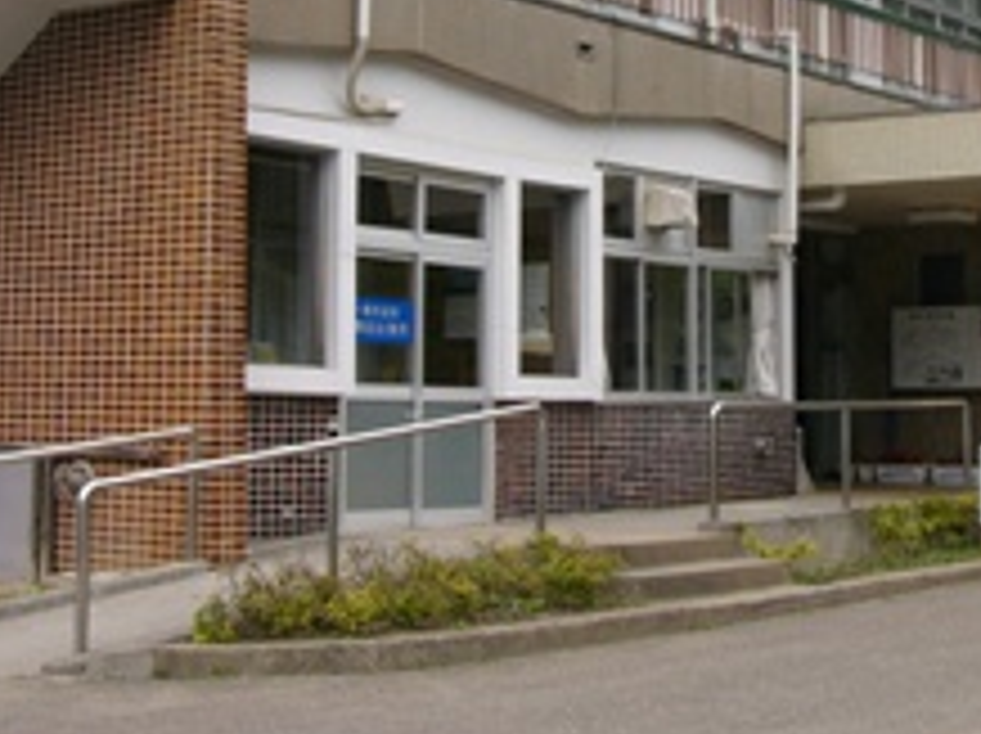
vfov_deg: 19.4
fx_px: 2095
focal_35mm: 74
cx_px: 598
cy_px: 18
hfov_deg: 26.3
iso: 50
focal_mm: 6
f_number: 4
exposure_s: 1/200
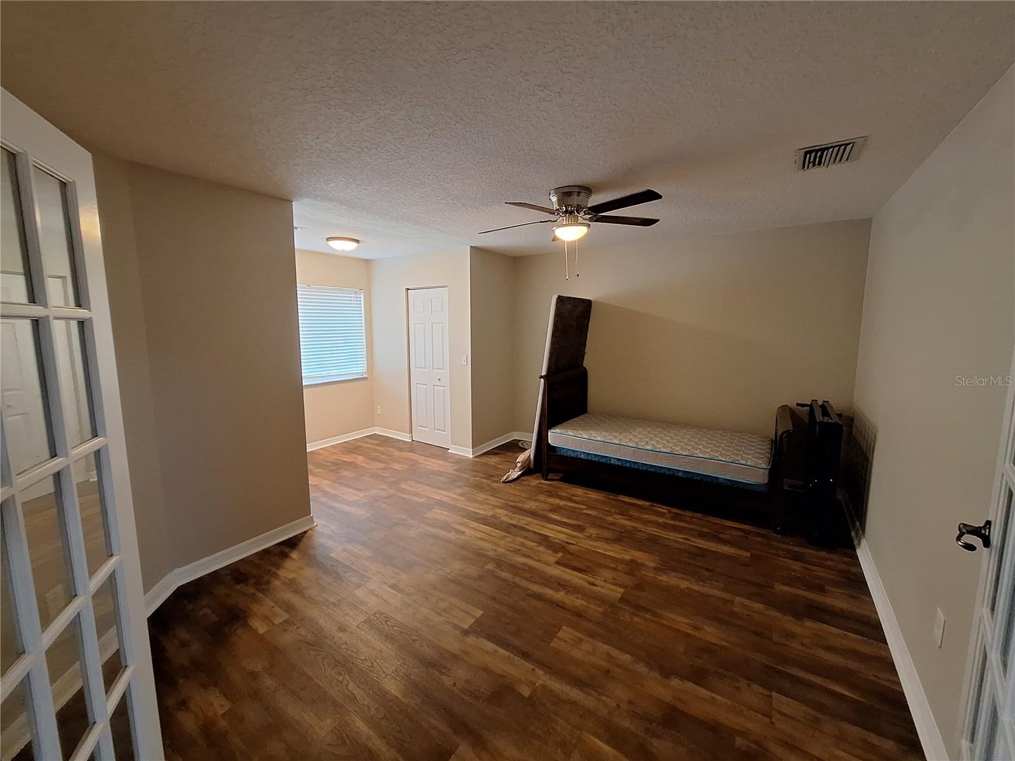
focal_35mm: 13
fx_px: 381
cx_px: 508
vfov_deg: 89.9
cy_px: 380
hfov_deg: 106.2
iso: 160
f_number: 2.2
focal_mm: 1.74
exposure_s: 1/30
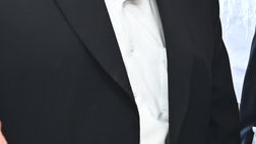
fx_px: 1820
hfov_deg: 7.9
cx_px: 387
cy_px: 43
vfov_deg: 4.5
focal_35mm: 268
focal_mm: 46
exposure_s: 1/200
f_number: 4
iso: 1000
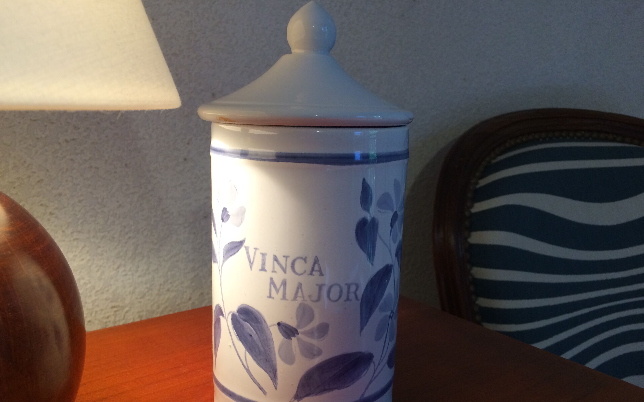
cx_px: 322
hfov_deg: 61.2
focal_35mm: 31
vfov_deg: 40.5
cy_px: 233
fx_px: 544
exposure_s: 1/33
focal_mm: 4.15
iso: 64
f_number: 2.2
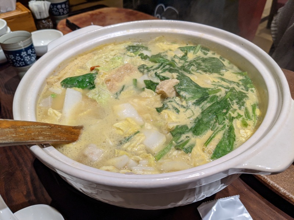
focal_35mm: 27
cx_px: 147
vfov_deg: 51.4
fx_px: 229
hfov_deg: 65.3
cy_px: 110
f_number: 1.73
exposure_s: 1/45.1
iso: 88
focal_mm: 4.38
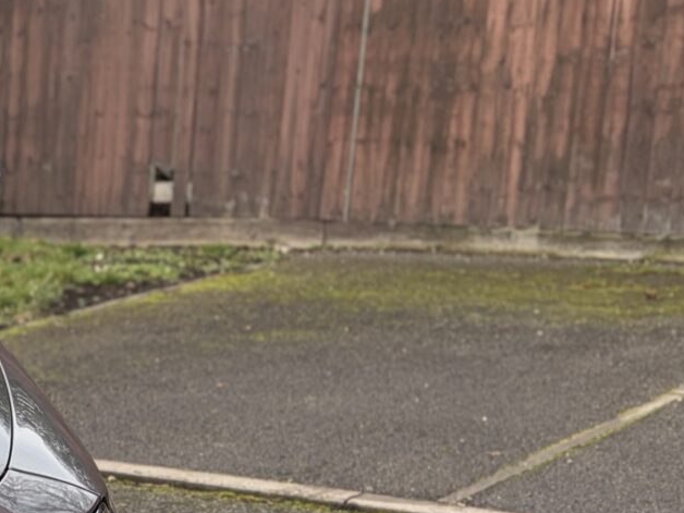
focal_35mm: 106
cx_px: -600
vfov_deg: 13.8
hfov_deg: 15.5
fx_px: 2095
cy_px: 516
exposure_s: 1/359
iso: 50
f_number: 1.6
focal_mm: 5.96
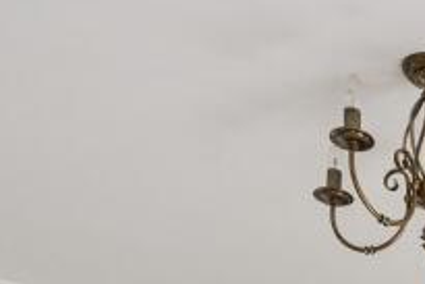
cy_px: 662
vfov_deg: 13.2
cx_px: 647
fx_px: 945
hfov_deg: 21.2
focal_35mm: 80
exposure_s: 1/20
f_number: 5.6
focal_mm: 16
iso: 640
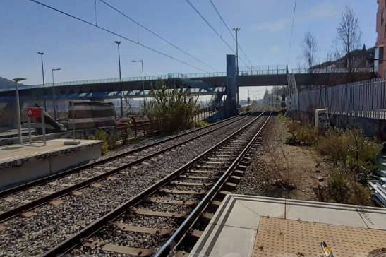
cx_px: 223
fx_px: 204
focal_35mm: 19
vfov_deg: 64.5
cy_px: 123
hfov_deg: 86.3
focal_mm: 1.13
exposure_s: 1/2801
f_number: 2.2
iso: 40
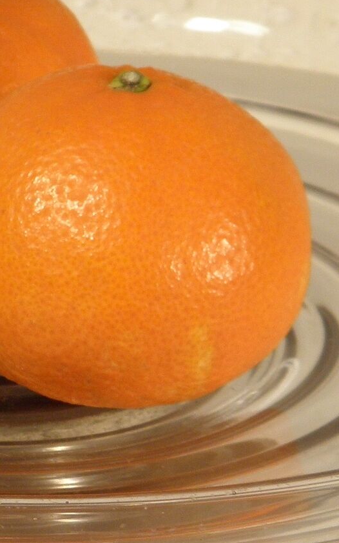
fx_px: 3812
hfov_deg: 5.1
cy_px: 355
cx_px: -21
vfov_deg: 8.1
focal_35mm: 258
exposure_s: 1/50
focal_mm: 14.3
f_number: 4.4
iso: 125
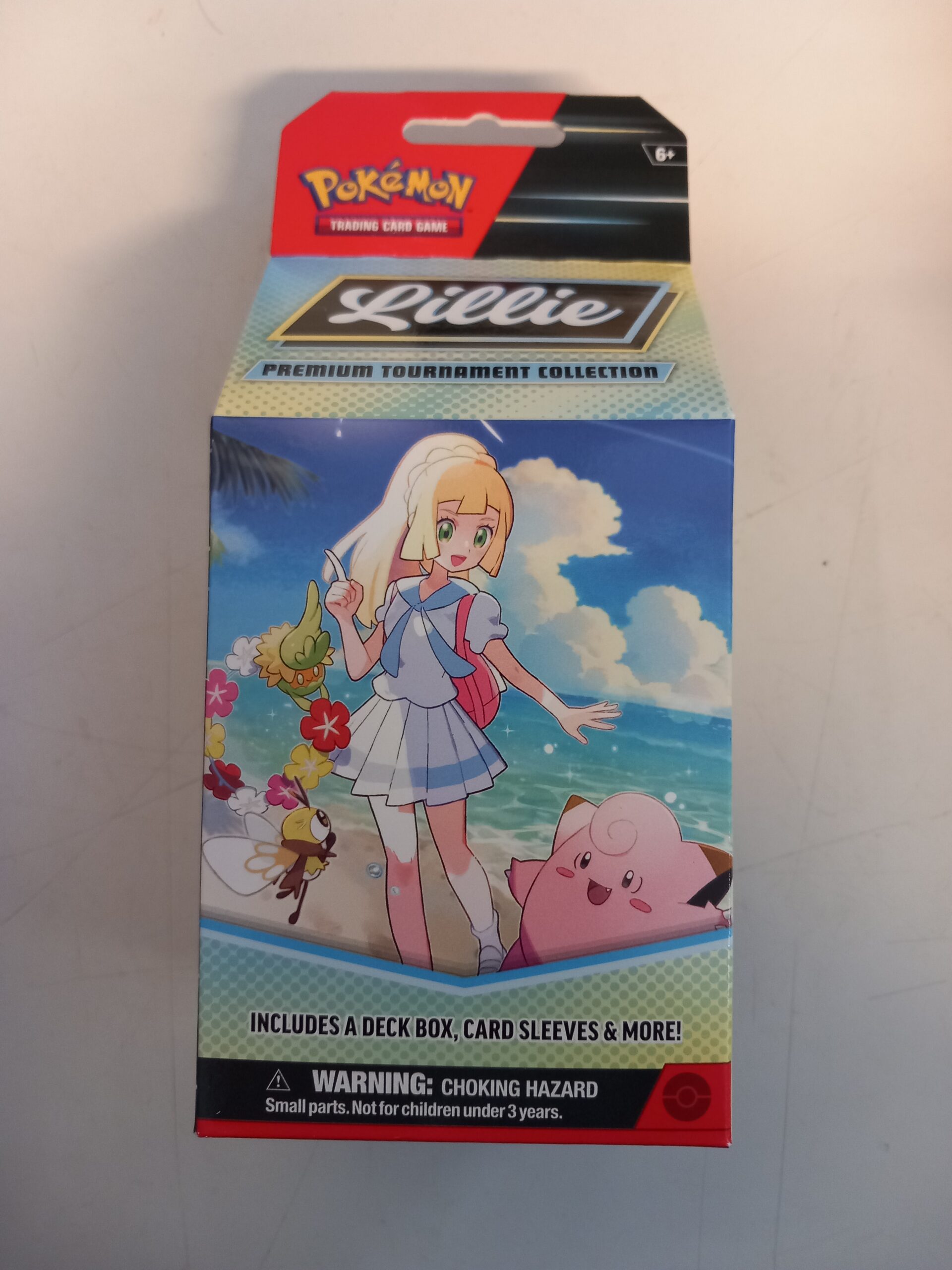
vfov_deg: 65.3
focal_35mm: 27
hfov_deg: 51.4
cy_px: 635
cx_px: 476
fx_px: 990
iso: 250
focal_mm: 4
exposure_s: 1/33.3
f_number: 1.8
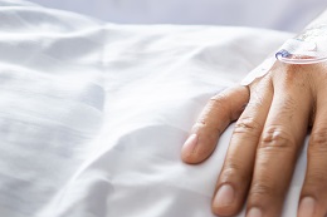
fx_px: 1398
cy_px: -8
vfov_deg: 8.8
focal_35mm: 154
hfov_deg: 13.0
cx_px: 402
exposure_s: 1/160
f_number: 1.8
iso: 200
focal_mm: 50
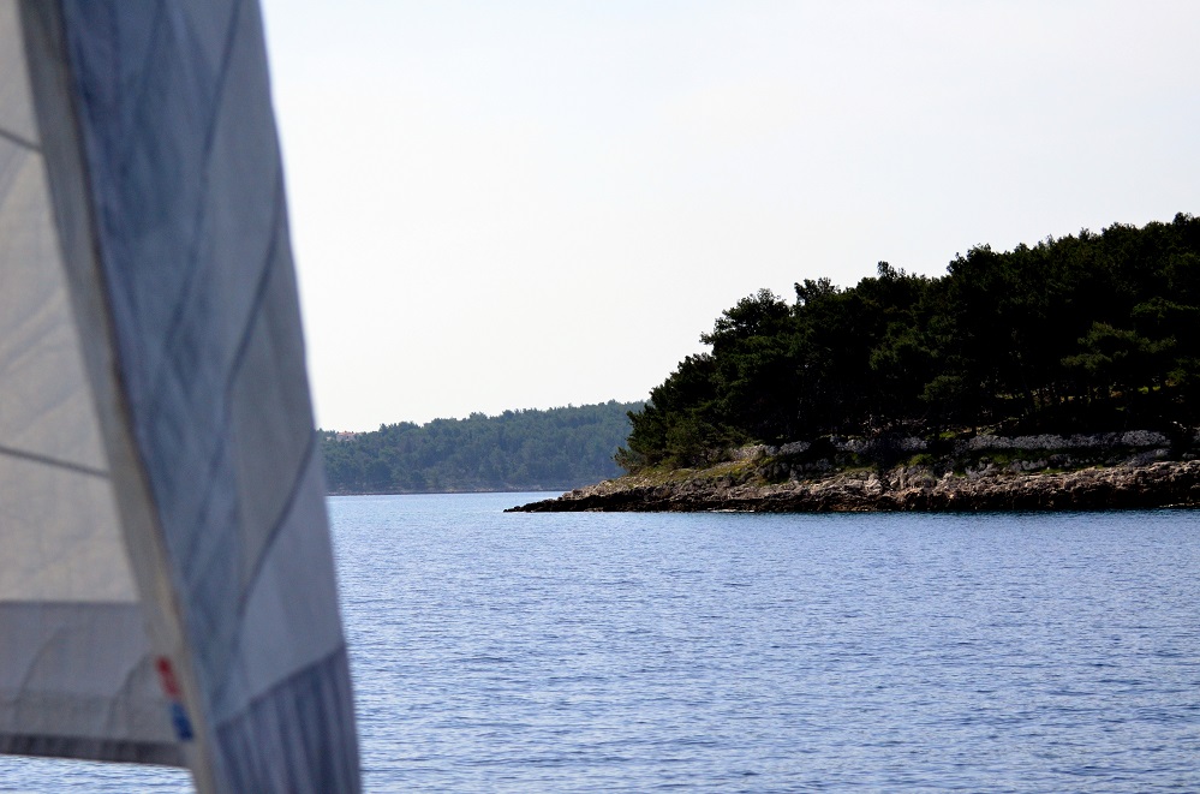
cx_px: 600
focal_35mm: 105
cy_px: 397
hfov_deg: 19.5
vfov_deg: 13.0
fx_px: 3492
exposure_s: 1/8000
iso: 800
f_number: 4.5
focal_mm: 70
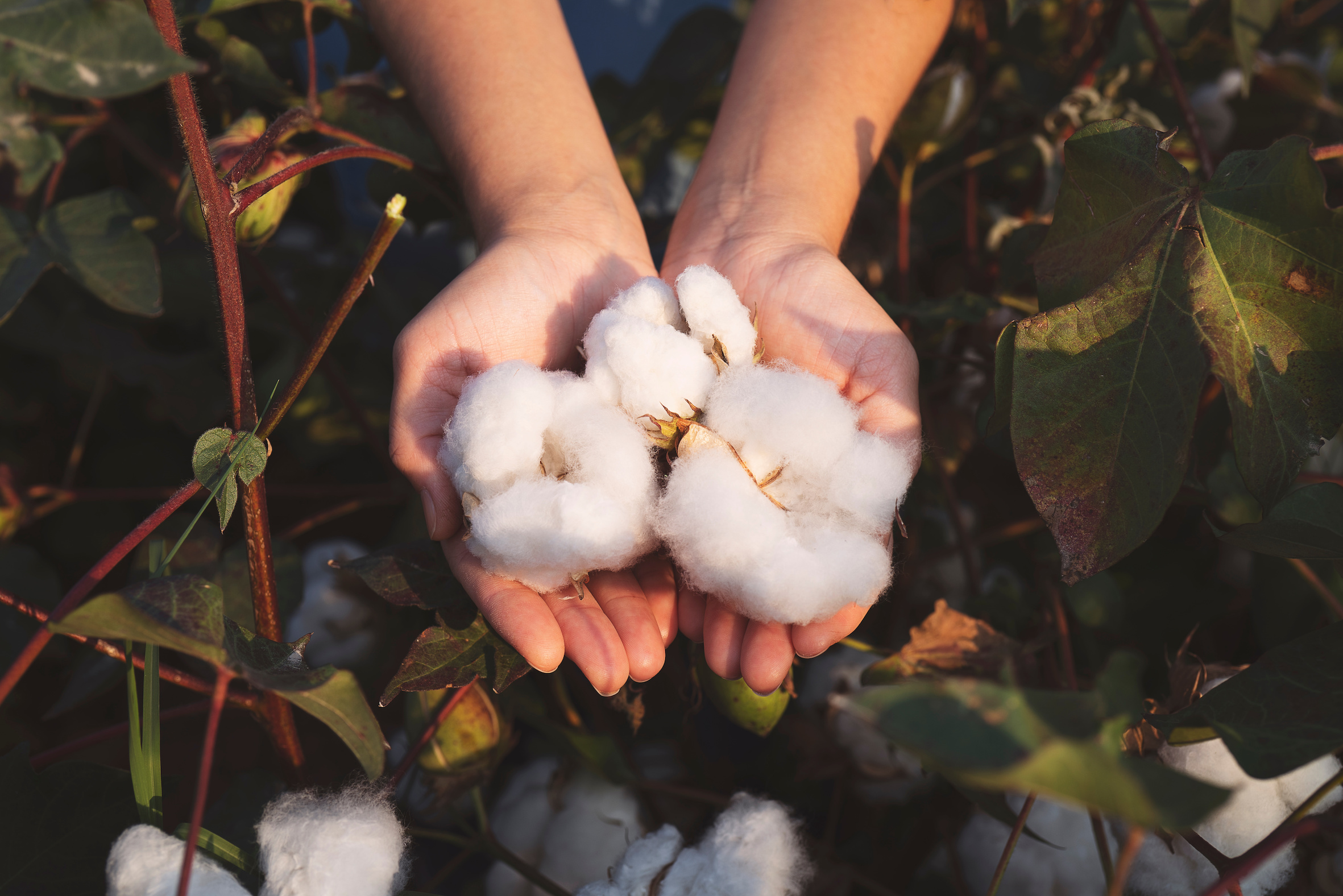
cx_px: 672
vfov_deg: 27.0
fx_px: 1866
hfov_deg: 39.6
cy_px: 448
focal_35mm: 50
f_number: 5
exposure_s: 1/200
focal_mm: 50
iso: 50
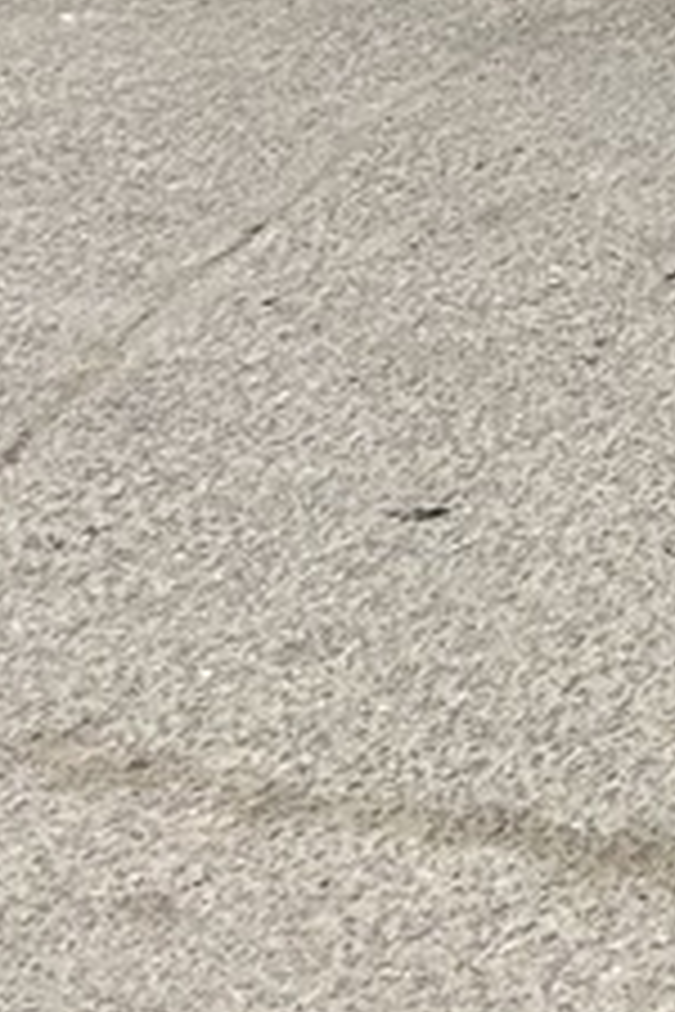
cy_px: -1008
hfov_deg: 7.2
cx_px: 2462
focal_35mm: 154
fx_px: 4331
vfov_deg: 11.9
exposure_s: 1/1669
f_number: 1.5
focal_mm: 5.7
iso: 50
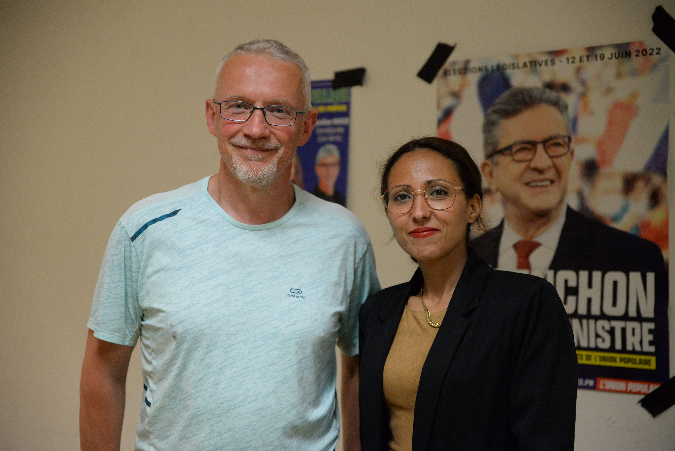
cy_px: 226
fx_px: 1219
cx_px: 338
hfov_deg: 30.9
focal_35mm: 65
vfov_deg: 20.9
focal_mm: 65
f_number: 2.8
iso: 4000
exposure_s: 1/500
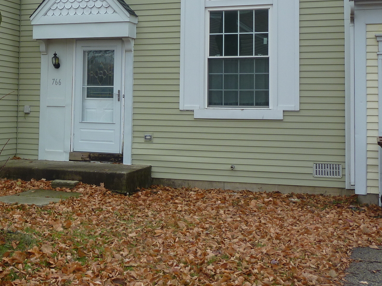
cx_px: 87
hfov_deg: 32.5
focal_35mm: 58
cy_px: 73
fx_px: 640
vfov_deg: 25.0
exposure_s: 1/40
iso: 80
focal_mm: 5.3
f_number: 3.5
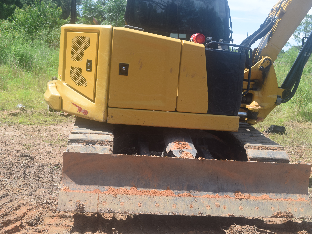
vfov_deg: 31.5
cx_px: 163
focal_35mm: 46
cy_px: 118
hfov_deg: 41.2
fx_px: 415
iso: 200
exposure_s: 1/320
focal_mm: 28
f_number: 9
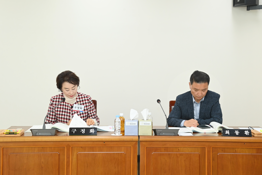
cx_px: 131
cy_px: 88
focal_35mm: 62
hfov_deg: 32.4
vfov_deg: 21.9
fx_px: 451
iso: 2500
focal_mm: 62
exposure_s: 1/250
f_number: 6.3
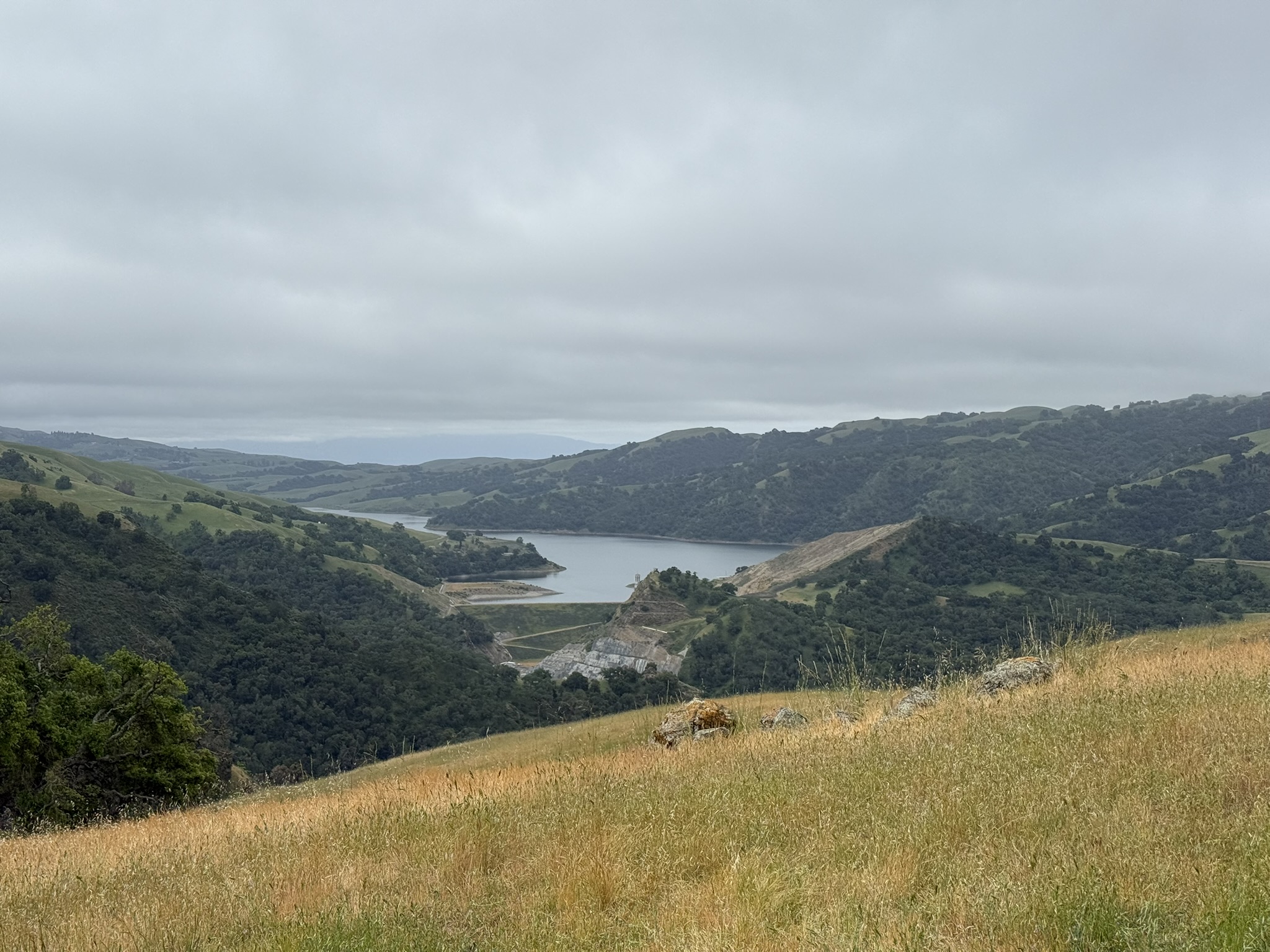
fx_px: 1761
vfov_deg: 30.3
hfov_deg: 39.7
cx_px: 635
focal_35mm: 48
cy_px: 476
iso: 64
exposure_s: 1/5587
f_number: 1.78
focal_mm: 6.76
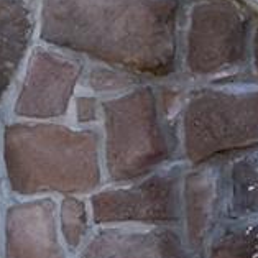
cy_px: 293
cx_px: -753
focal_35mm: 278
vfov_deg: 6.3
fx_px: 2344
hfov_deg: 5.5
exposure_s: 1/1250
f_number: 2.8
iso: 200
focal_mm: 32
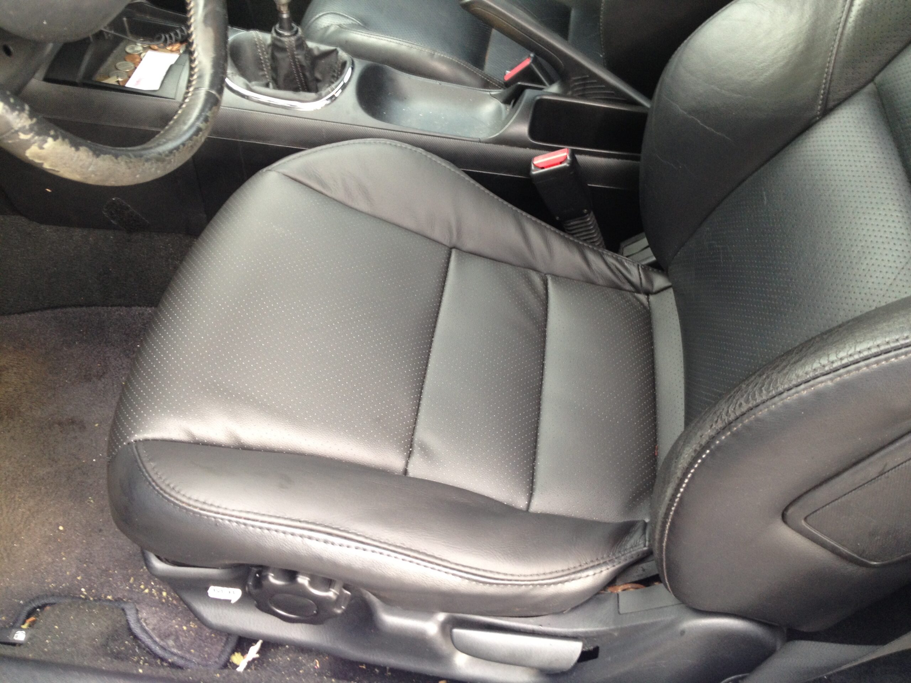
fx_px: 921
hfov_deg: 52.6
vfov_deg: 40.7
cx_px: 456
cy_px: 342
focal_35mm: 35
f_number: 2.4
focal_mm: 4.28
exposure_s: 1/20
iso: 64
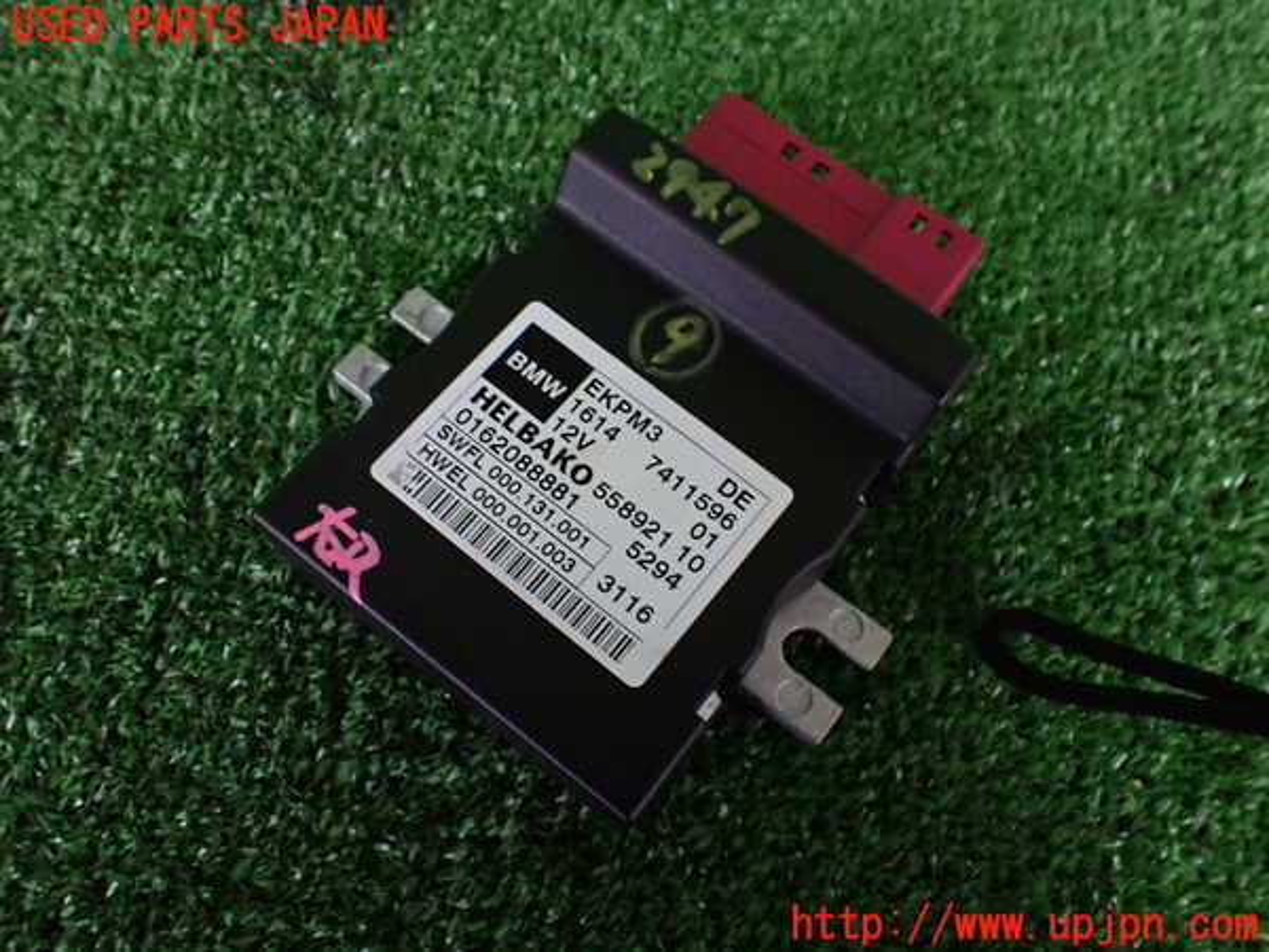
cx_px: 634
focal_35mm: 30
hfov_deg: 60.0
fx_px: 1100
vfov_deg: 46.8
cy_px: 476
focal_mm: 5.4
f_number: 2.3
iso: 800
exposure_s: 1/30
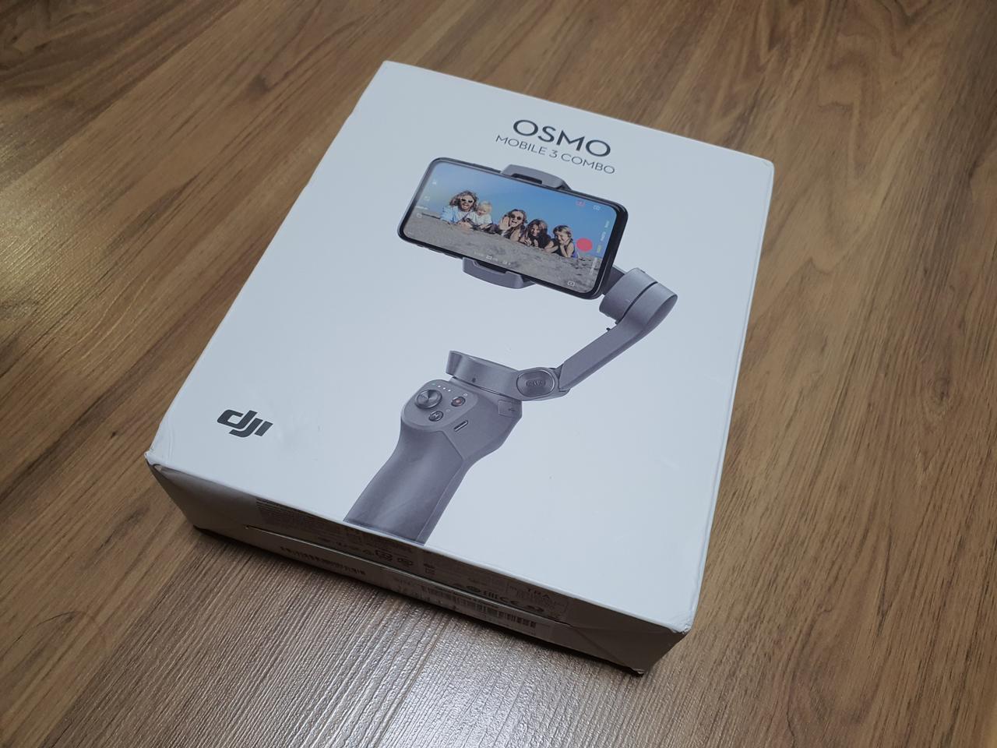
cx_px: 498
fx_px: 749
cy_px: 374
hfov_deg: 67.3
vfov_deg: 53.1
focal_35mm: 26
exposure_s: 1/60
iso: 200
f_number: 2.4
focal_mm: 4.3
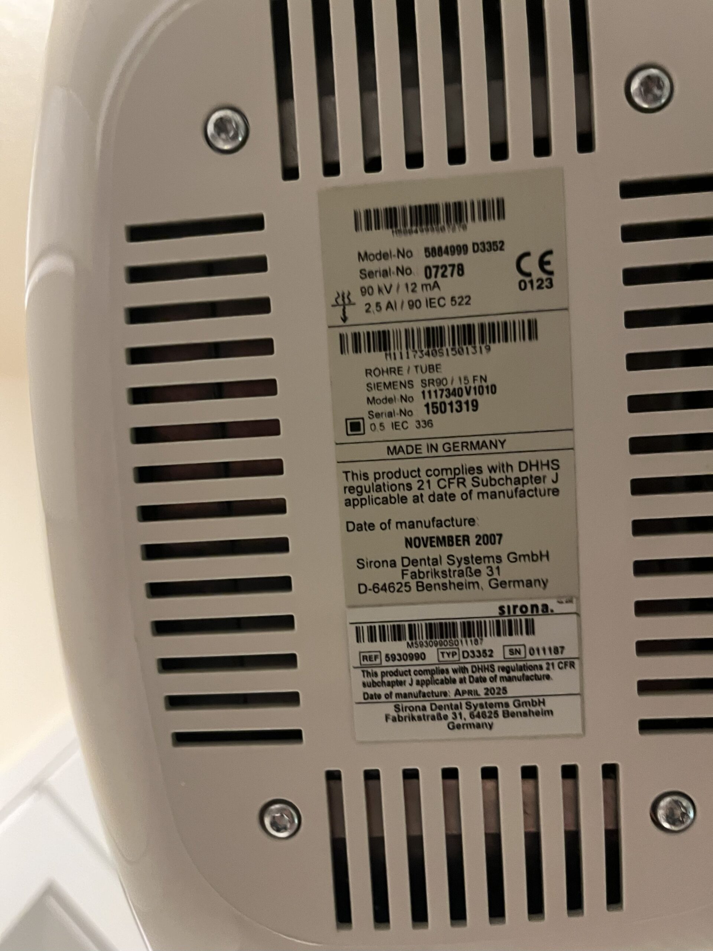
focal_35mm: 26
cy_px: 476
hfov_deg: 53.1
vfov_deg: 67.3
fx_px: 714
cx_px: 356
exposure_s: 1/25
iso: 500
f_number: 1.6
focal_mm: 5.1
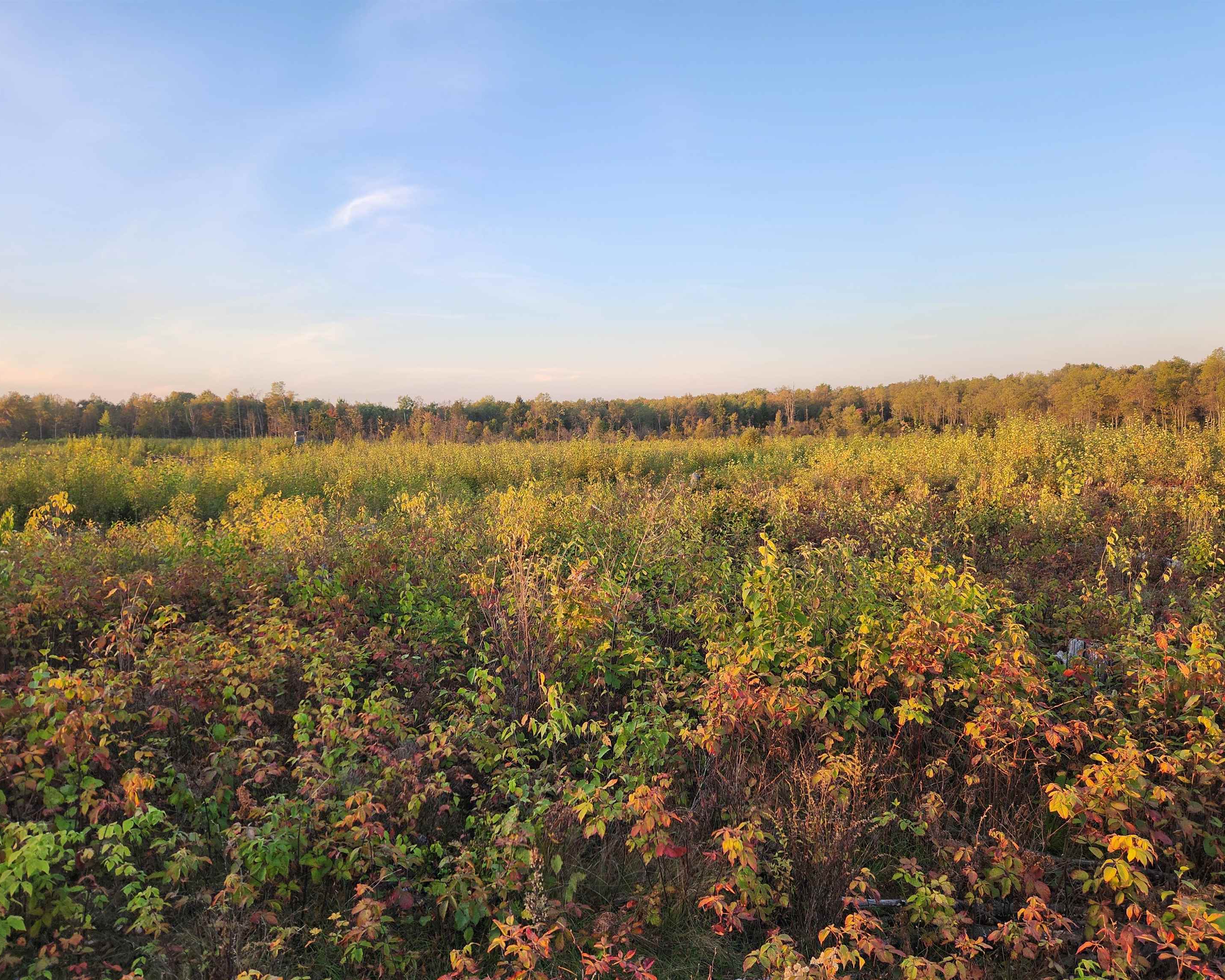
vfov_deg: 58.8
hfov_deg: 70.3
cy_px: 491
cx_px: 625
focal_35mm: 24
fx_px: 870
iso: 20
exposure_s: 1/180
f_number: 1.8
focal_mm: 5.4
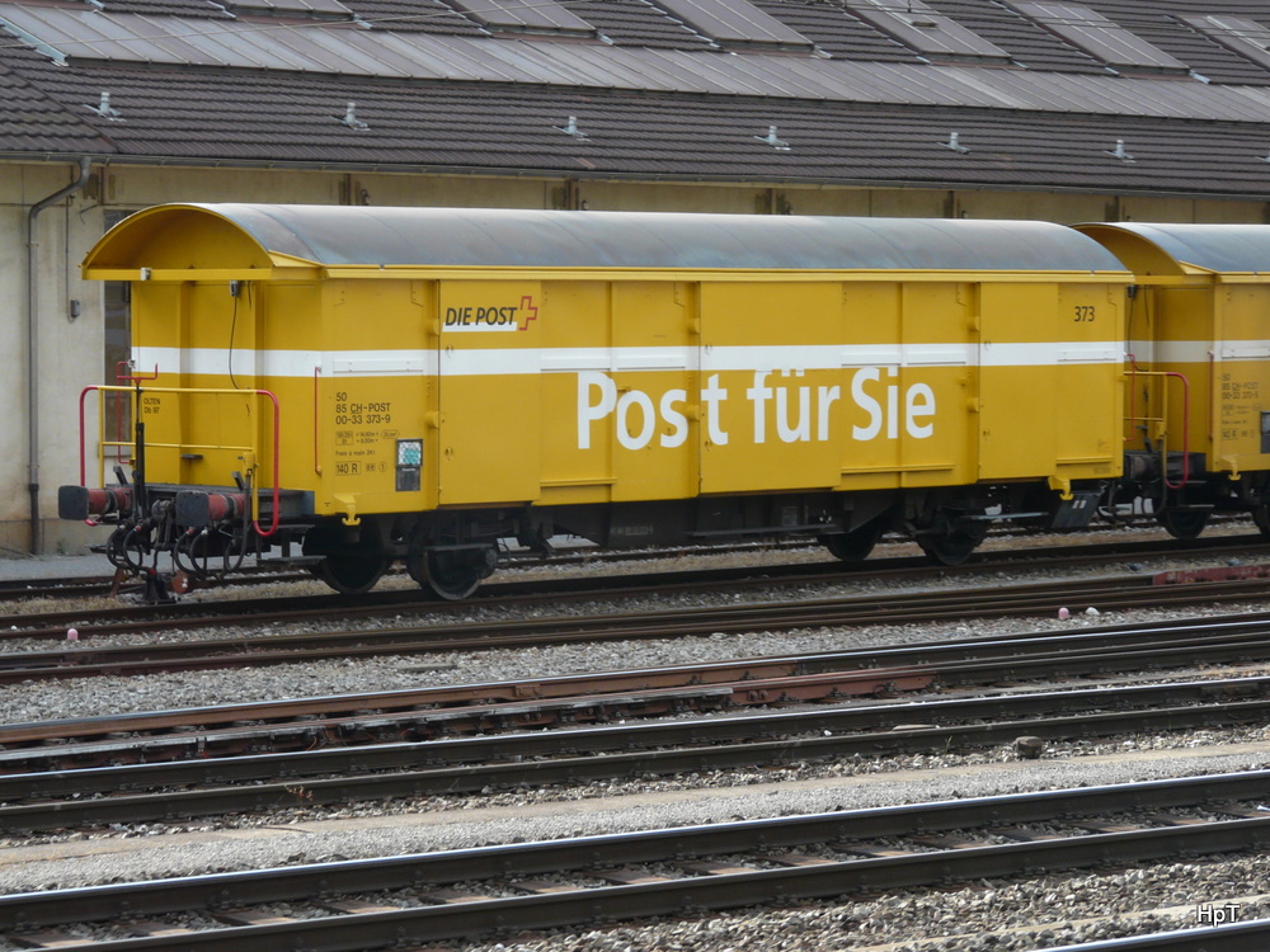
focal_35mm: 114
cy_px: 476
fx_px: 4182
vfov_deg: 13.0
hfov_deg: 17.3
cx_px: 635
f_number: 4
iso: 100
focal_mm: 18.8
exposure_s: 1/250
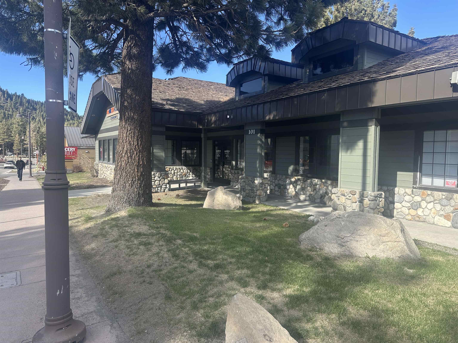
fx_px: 318
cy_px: 172
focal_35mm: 24
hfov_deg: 71.6
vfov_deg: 56.8
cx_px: 229
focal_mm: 6.86
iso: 80
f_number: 1.78
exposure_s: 1/1009
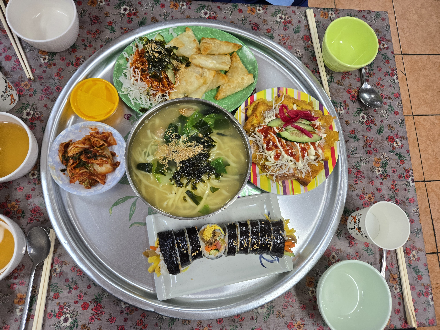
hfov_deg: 73.9
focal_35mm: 23
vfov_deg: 58.9
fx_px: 292
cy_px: 165
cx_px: 220
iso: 125
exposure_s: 1/120
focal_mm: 5.4
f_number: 1.8
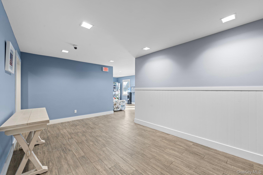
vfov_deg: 81.2
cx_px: 132
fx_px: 102
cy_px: 88
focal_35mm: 14
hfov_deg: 104.3
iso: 320
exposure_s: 1/2.5
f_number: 10
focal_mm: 14
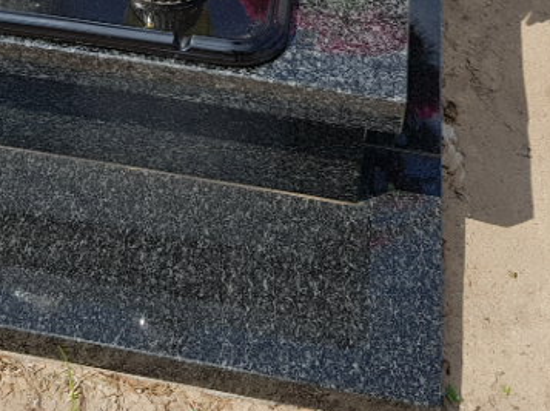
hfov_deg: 27.6
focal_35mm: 70
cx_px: 173
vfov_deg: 19.2
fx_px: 1111
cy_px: -137
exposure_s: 1/2440
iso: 40
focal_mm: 4.2
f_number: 1.7
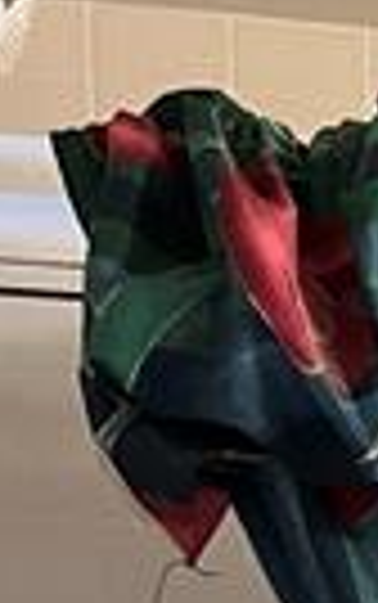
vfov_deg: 11.0
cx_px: 850
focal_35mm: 158
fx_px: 2599
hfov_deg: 7.8
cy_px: 1494
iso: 500
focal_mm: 5.1
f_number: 1.6
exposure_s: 1/60
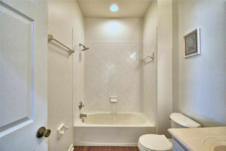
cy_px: 76
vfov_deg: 77.3
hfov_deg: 100.4
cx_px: 113
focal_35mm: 15
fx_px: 94
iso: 400
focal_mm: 10
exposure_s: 1/80
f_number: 4.5
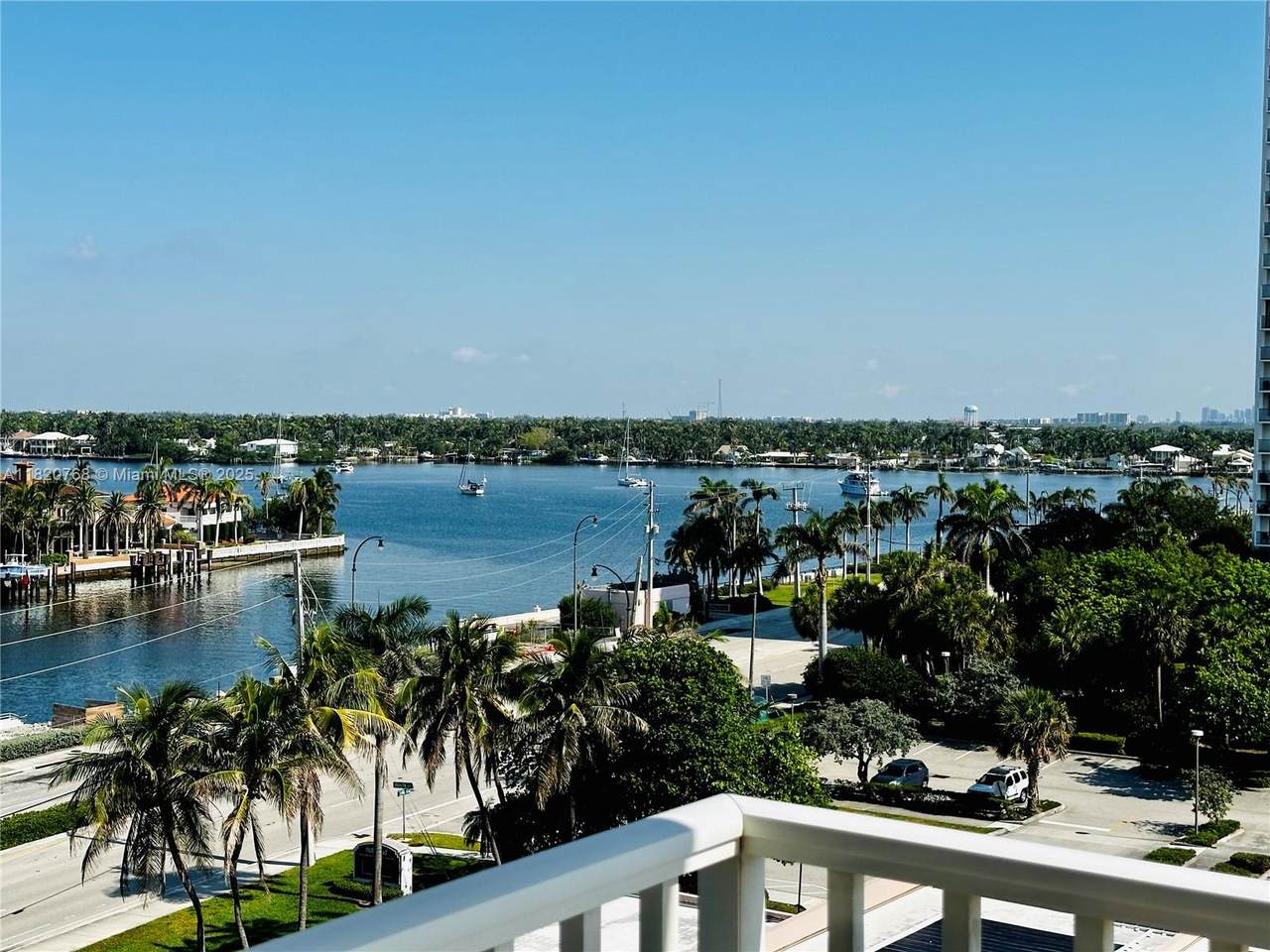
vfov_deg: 30.3
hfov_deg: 39.7
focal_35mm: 48
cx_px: 635
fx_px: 1761
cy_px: 476
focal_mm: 6.86
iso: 64
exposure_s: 1/4184
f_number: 1.78
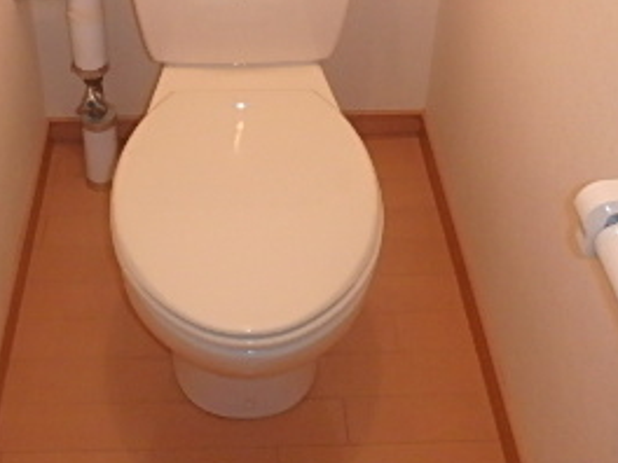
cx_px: 213
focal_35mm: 51
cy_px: -65
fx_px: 911
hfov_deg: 37.1
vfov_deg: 26.0
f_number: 3.5
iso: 400
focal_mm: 3.7
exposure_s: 1/30
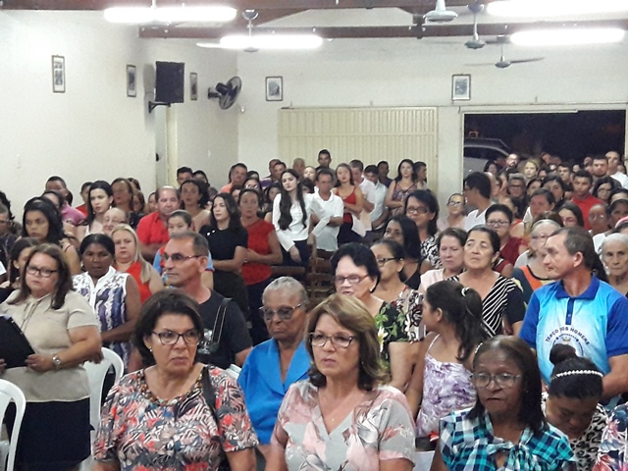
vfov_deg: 49.7
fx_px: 508
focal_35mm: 28
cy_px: 236
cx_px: 314
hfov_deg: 63.4
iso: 400
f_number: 1.9
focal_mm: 3.7
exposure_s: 1/20
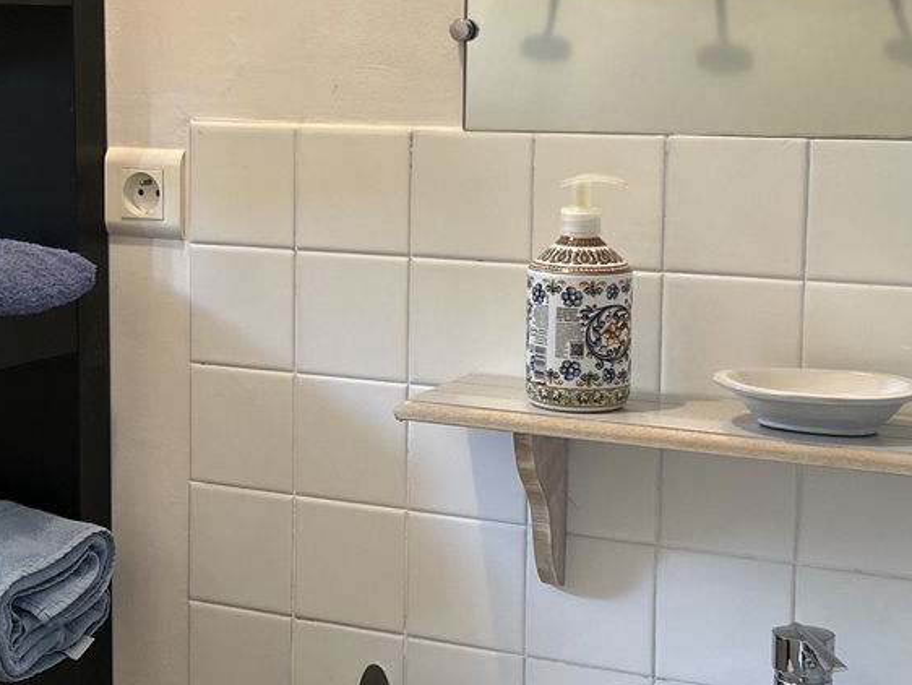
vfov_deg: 19.9
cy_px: 256
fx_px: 1950
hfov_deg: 26.1
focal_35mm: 74
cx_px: 277
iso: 64
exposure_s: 1/50
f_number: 1.5
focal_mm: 5.7
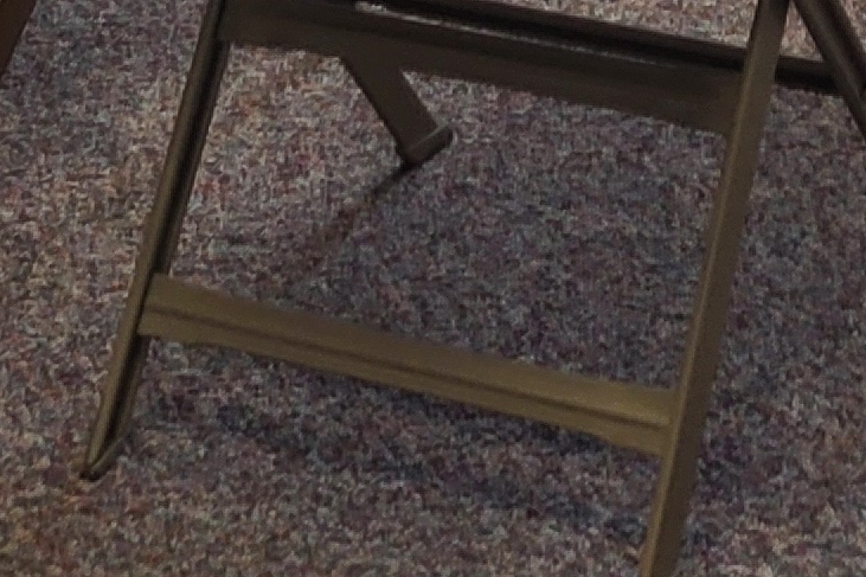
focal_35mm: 148
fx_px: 3559
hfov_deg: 13.5
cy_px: -1162
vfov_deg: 8.0
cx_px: 993
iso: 160
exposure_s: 1/40
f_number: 1.8
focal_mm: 5.4
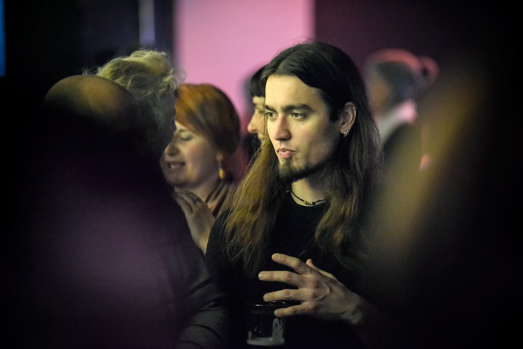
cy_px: 174
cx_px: 262
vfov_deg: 8.3
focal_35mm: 165
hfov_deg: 12.5
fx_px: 2397
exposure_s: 1/80
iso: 6400
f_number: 2.8
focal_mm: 165
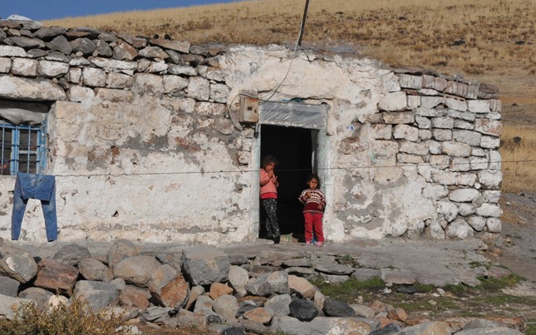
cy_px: 166
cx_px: 268
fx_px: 2359
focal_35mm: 162
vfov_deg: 8.1
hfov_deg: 13.0
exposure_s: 1/1250
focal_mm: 105
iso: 1600
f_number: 18
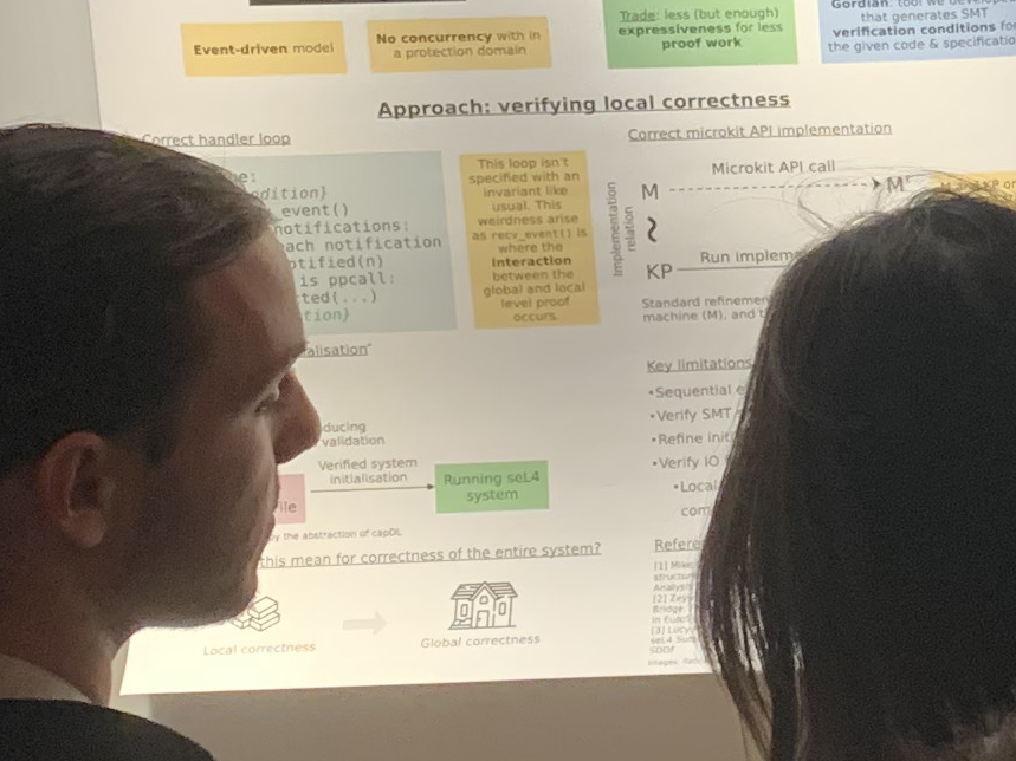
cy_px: 53
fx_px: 3580
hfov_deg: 15.1
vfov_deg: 12.0
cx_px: 1452
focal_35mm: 122
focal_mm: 4.25
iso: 125
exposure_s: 1/59
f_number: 1.8
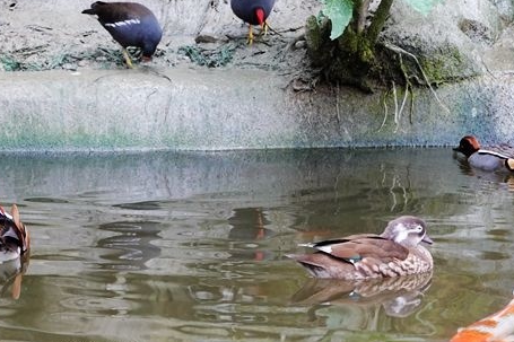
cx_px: 246
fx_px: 2383
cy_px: 169
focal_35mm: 167
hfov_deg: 12.3
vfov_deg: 8.2
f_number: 4.5
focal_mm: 42.74
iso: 800
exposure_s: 1/50
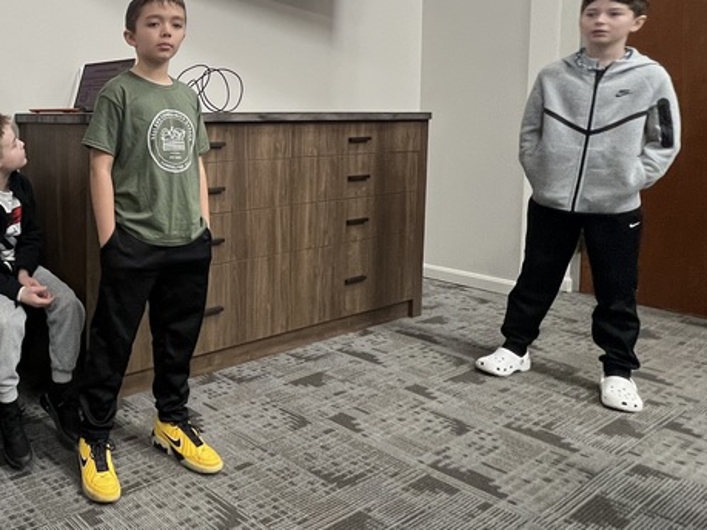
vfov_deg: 47.1
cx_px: 25
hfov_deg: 51.4
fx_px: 592
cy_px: 157
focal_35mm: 29
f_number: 1.8
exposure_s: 1/60
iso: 250
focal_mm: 1.57
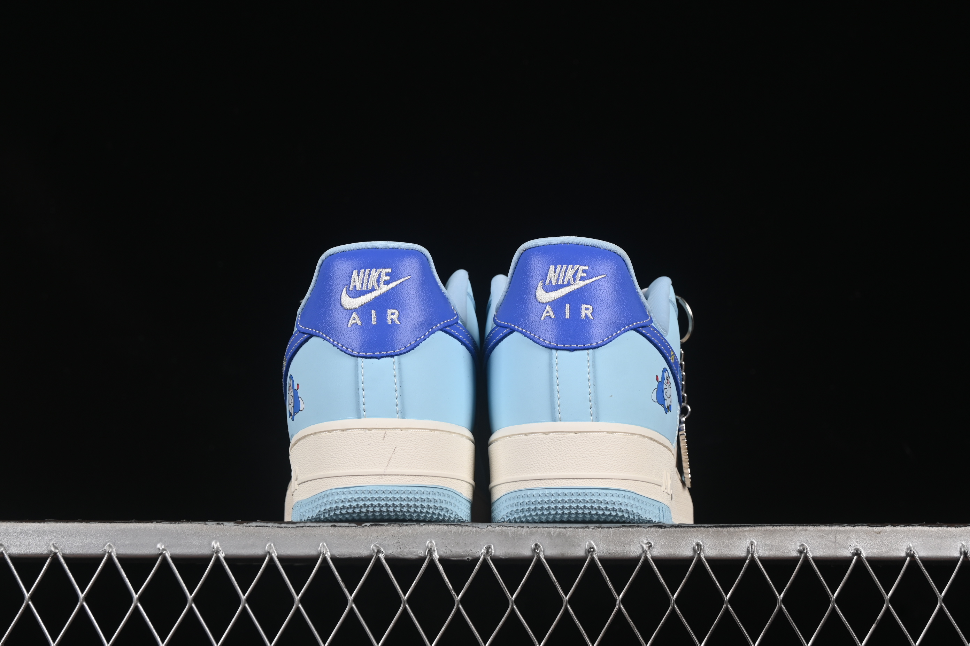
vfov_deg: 18.2
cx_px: 485
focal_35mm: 75
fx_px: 2021
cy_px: 323
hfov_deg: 27.0
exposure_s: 1/80
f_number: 8
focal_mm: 50
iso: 160
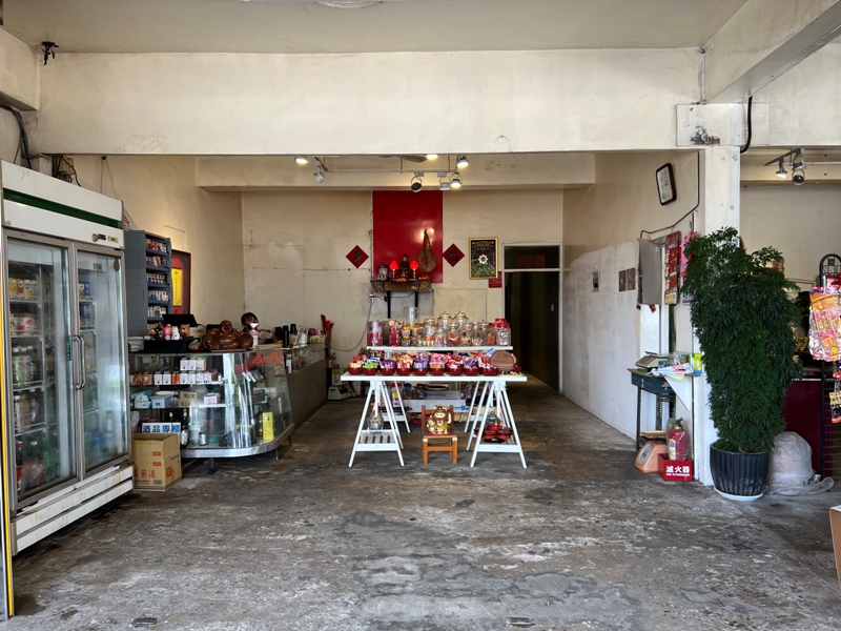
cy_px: 316
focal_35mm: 26
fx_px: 632
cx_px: 420
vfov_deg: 53.1
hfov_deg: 67.3
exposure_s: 1/121
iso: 50
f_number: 1.5
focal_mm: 5.7
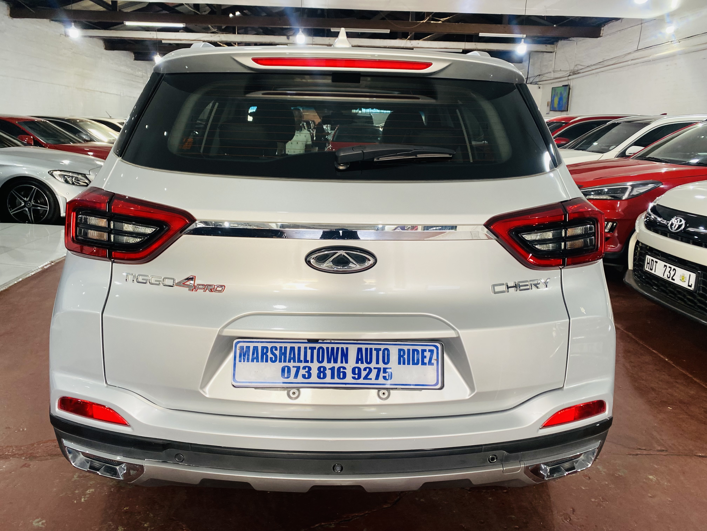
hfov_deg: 67.3
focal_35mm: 26
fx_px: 531
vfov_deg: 53.1
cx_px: 354
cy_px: 266
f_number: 1.8
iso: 80
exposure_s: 1/100
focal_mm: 4.25
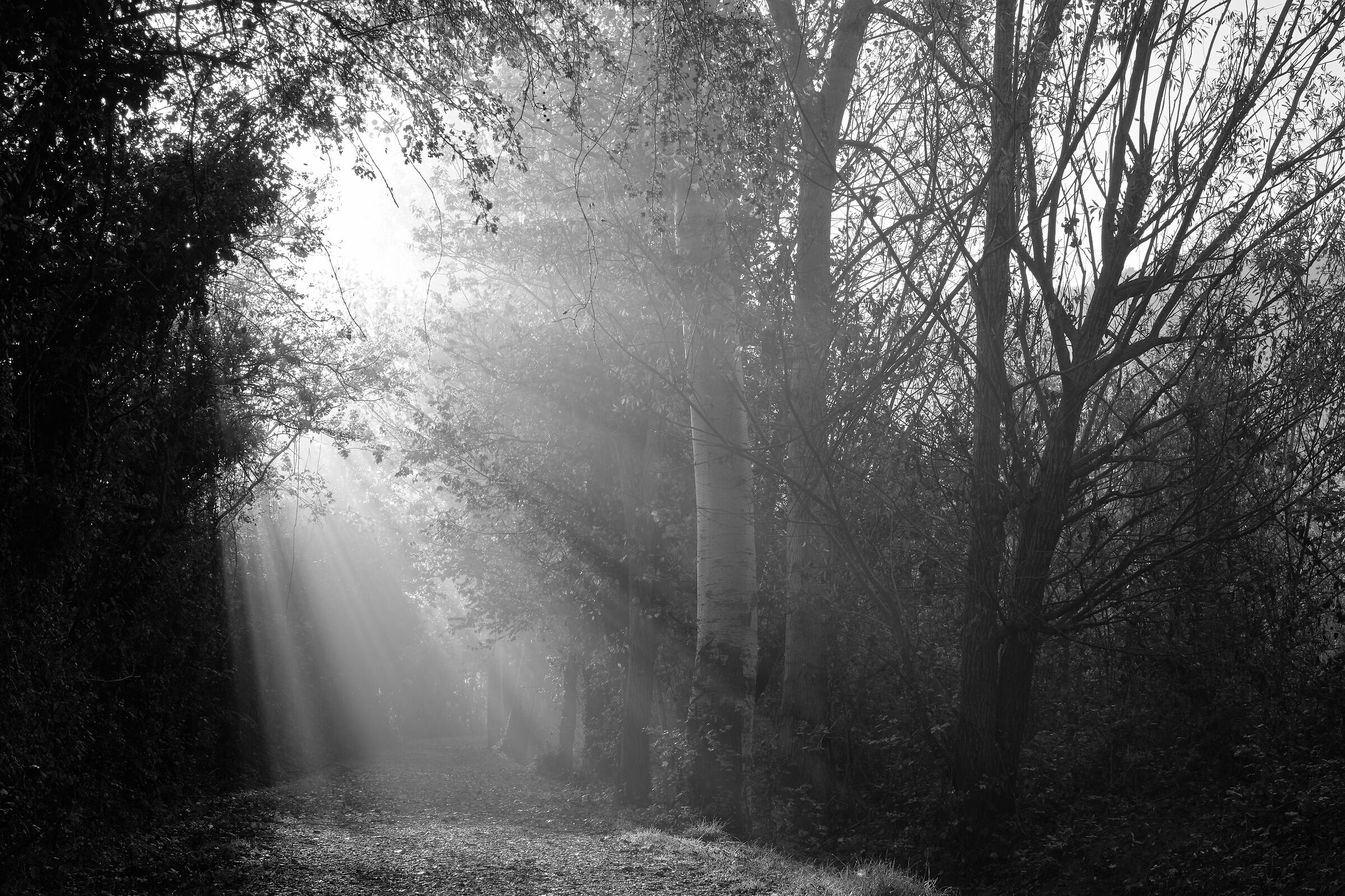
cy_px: 448
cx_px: 672
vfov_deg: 25.5
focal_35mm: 53
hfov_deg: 37.5
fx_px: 1980
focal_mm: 35
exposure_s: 1/240
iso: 200
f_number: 6.4
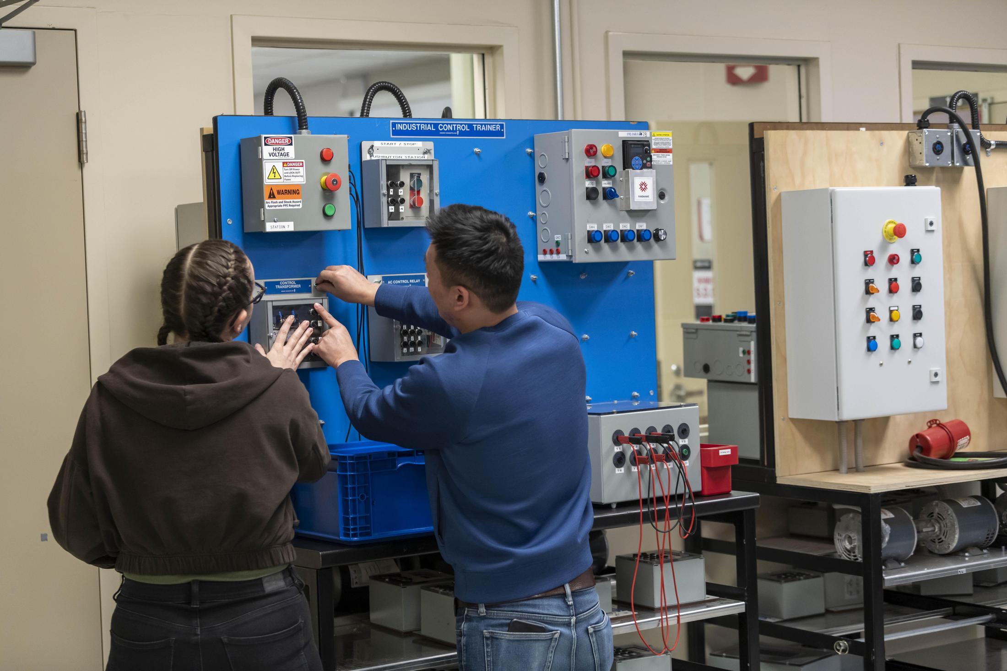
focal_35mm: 70
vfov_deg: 19.5
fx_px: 1958
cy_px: 336
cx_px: 504
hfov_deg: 28.8
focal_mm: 70
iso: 1000
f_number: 3.2
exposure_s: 1/125
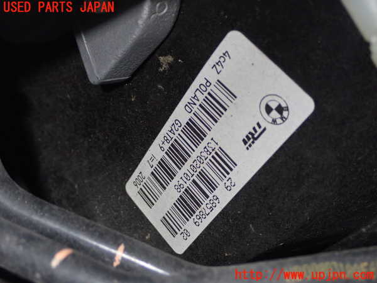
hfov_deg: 29.0
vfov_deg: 21.9
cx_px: 188
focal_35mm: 67
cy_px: 142
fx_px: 730
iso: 500
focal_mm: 11.88
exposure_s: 1/60
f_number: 11
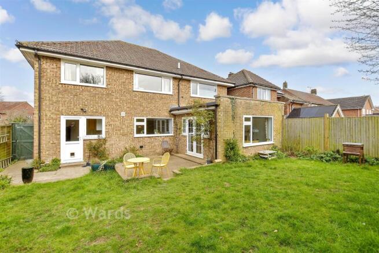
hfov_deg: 100.4
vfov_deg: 77.4
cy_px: 126
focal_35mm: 15
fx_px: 158
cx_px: 190
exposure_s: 1/160
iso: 160
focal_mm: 10
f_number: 8
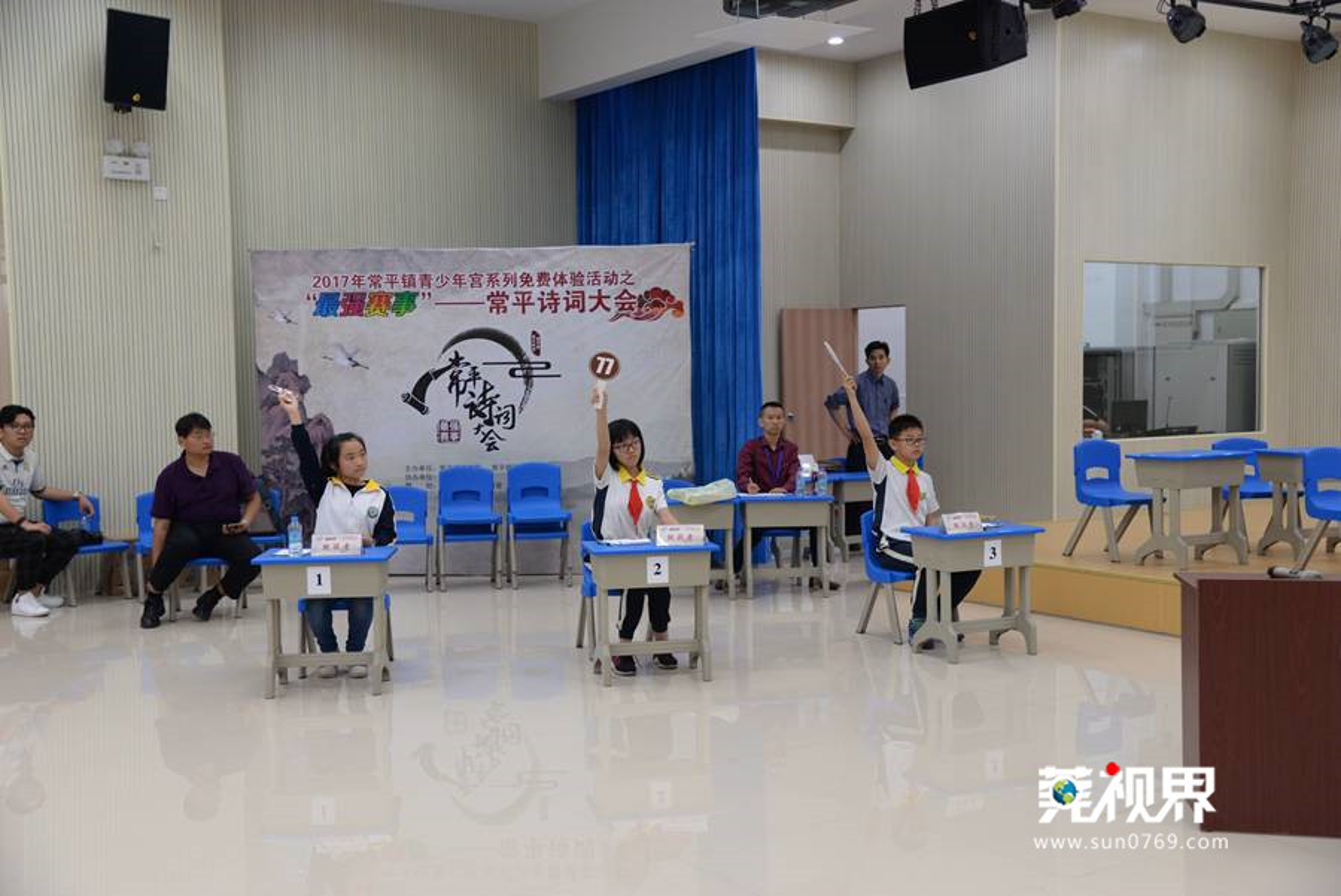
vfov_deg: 33.4
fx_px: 1491
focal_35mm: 40
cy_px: 448
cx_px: 670
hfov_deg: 48.4
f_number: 4
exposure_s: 1/100
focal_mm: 40
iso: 800
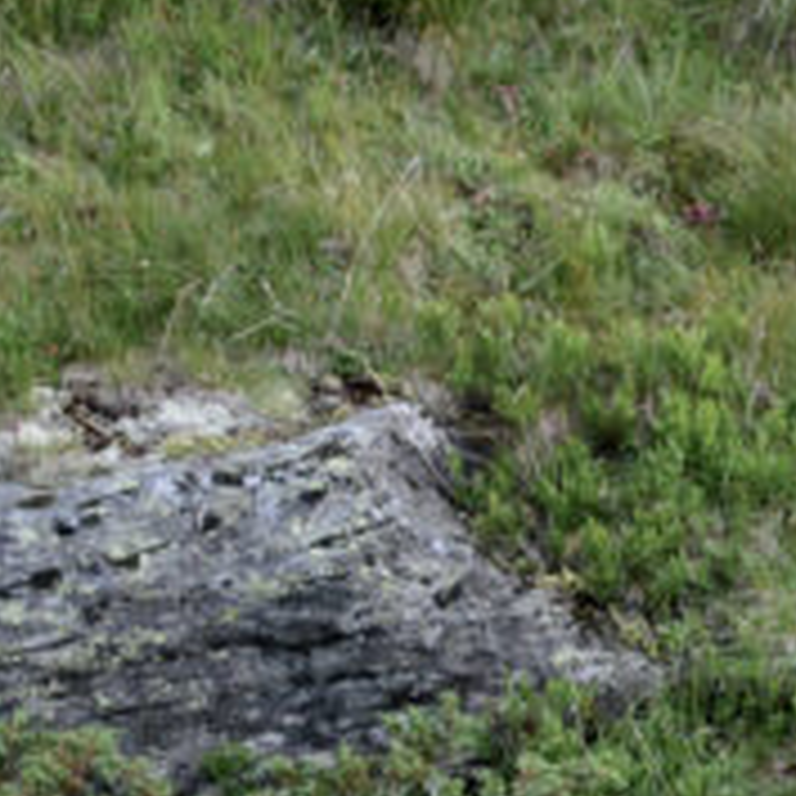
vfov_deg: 2.7
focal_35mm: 642
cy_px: 1064
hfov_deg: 2.7
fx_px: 16703
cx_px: 1174
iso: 400
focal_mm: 105
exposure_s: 1/125
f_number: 5.6
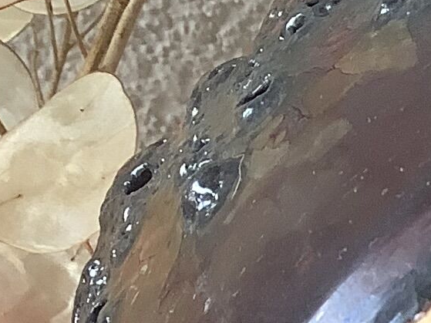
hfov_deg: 10.1
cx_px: 884
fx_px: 2253
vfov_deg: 7.7
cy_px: 712
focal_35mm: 181
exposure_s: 1/60
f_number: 2.4
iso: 50
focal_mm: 3.3
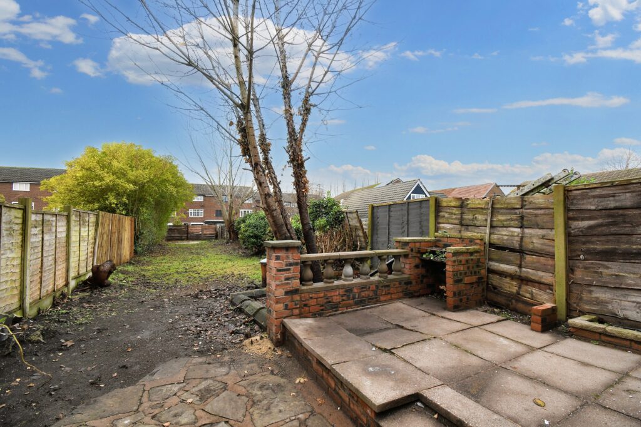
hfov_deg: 100.4
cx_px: 320
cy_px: 214
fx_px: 267
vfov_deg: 77.3
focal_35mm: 15
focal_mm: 10
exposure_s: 1/200
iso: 560
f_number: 7.1
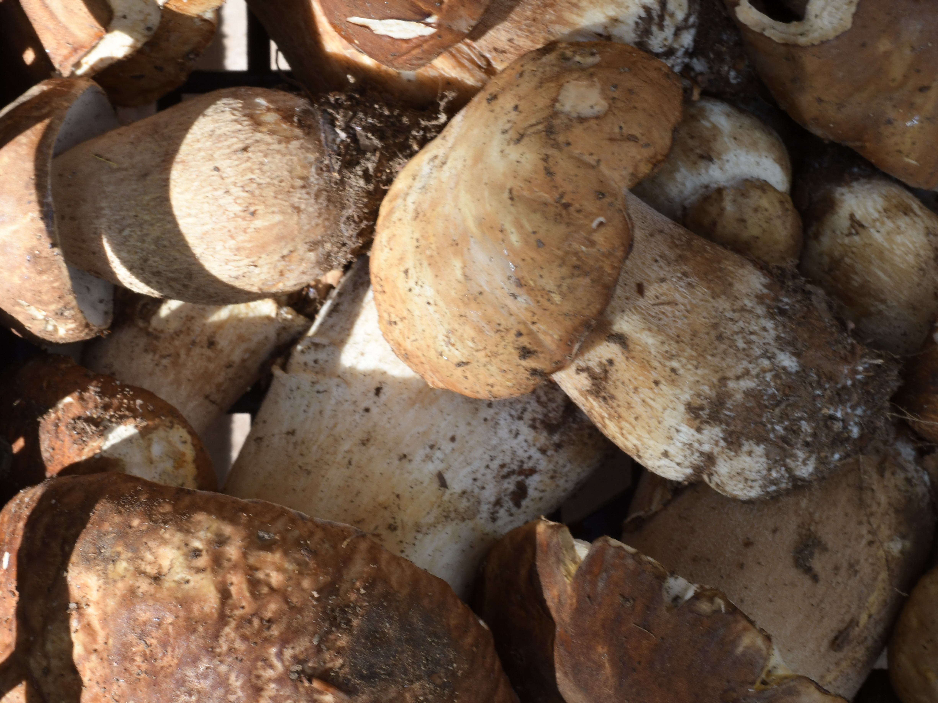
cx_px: 521
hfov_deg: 23.8
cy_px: 351
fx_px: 2222
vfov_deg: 18.0
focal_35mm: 82
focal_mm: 50
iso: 400
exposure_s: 1/30
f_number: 16
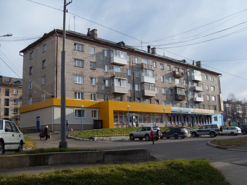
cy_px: 92
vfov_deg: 38.7
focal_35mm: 37
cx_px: 124
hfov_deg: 50.1
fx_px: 264
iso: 80
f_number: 7
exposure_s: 1/180
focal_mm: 6.3
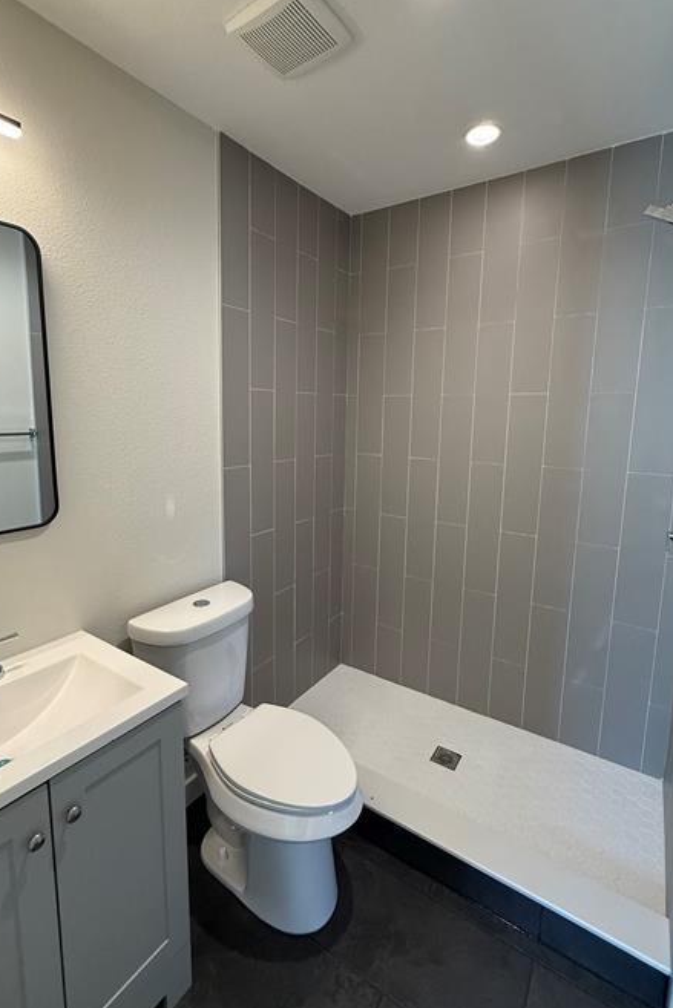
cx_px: 320
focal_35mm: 17
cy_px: 479
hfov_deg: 70.4
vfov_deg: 93.2
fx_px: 476
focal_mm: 2.22
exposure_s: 1/120
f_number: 2.2
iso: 320
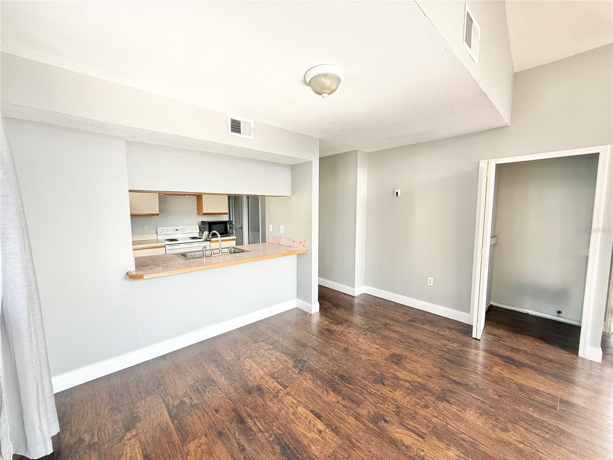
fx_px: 248
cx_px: 306
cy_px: 230
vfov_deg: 85.7
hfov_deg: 102.1
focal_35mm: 14
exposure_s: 1/106
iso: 40
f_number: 2.2
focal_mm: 2.22
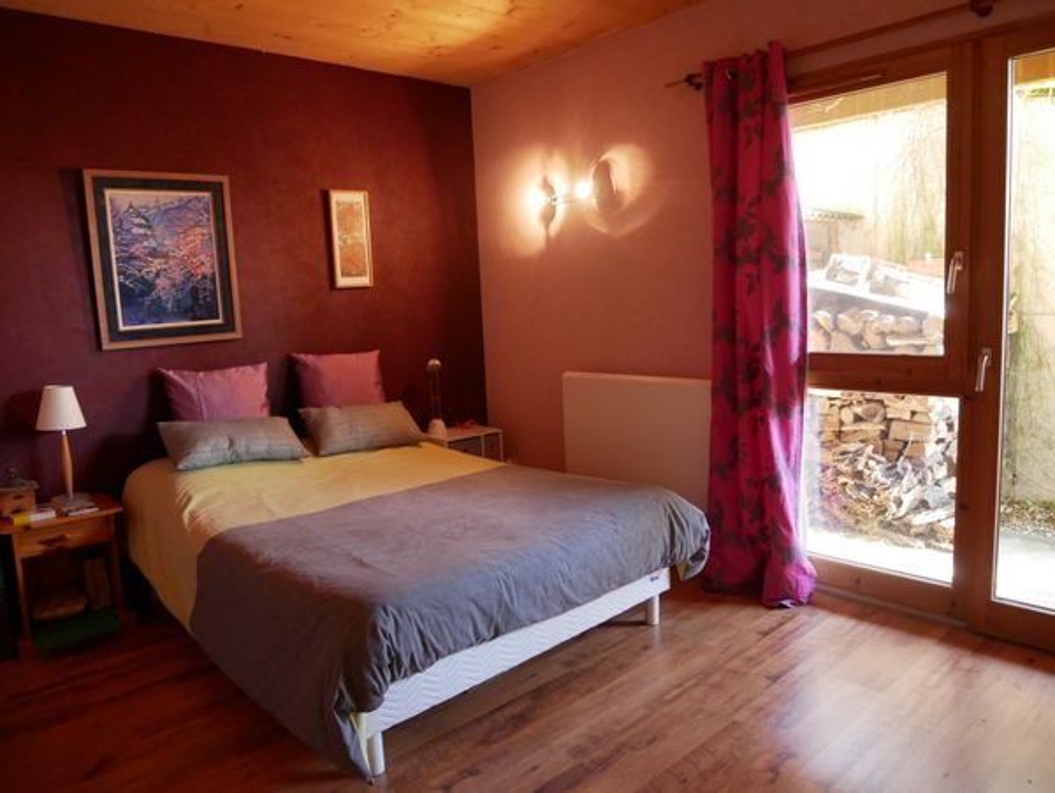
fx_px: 732
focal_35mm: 24
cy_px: 396
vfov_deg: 56.9
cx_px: 528
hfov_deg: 71.6
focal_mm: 12
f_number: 3.5
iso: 2000
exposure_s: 1/60
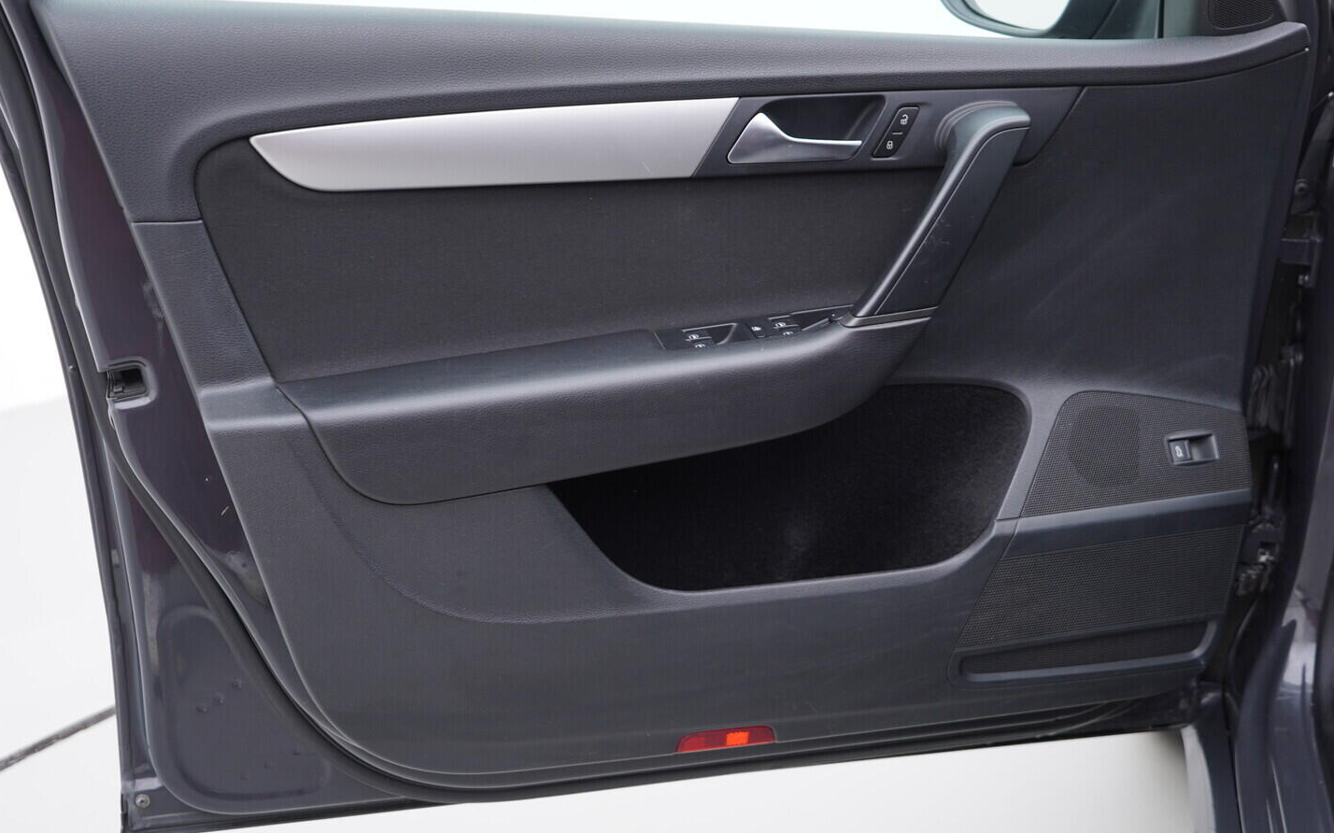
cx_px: 667
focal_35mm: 37
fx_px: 1345
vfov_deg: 34.4
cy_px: 415
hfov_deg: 52.8
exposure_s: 1/40
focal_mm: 24
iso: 125
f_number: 2.8
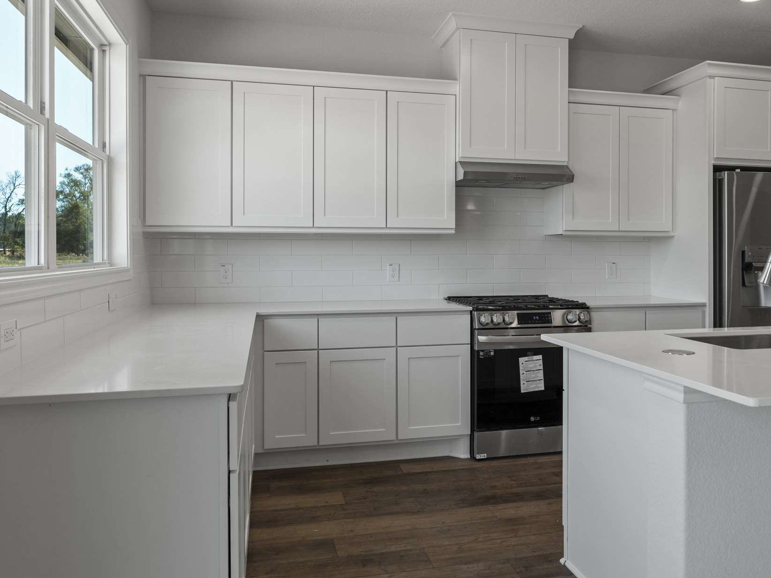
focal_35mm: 27
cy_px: 280
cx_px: 417
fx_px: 601
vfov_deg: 51.4
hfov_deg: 65.2
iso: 100
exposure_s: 1/80
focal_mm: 16
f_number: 4.5
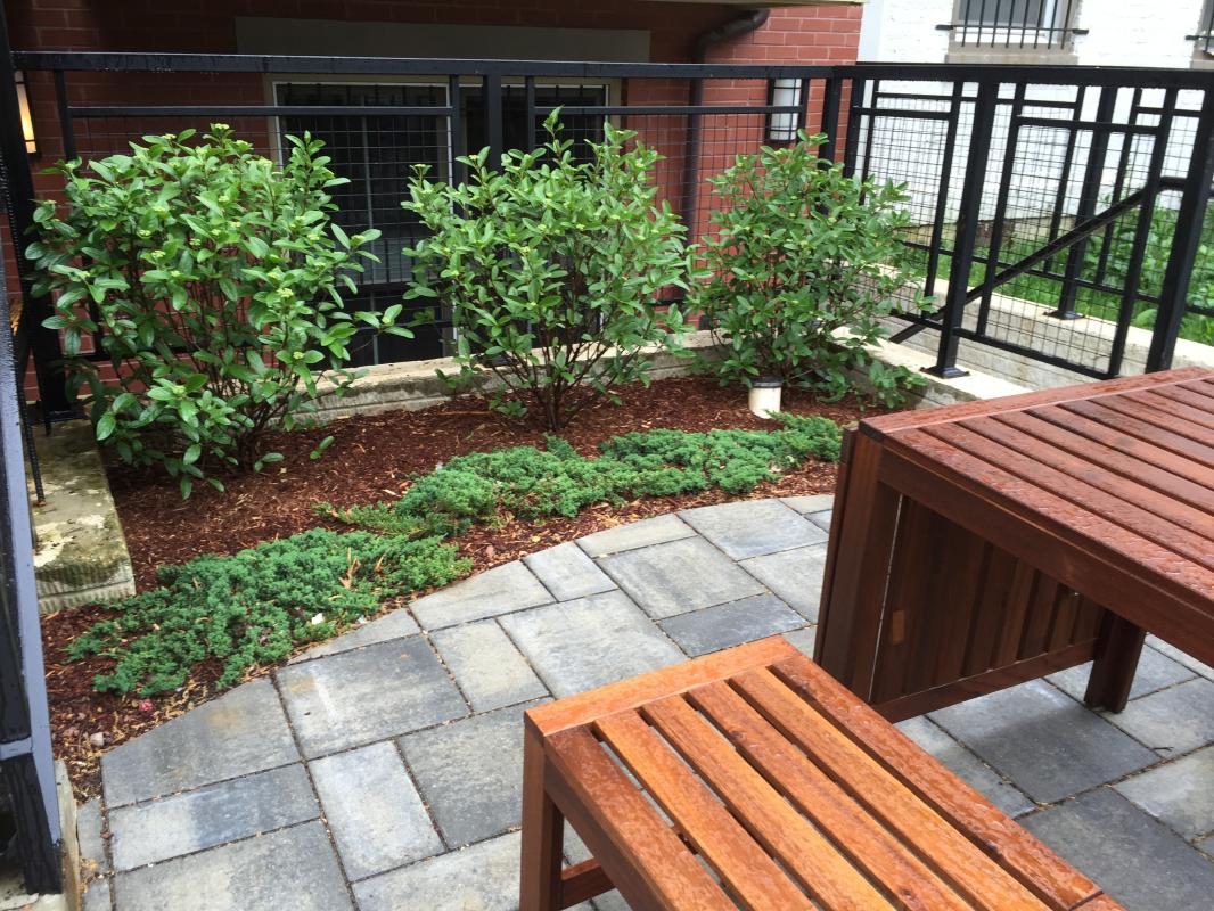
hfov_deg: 61.6
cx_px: 607
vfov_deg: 48.2
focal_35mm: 29
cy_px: 456
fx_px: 1017
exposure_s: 1/120
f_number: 2.2
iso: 40
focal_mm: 4.15
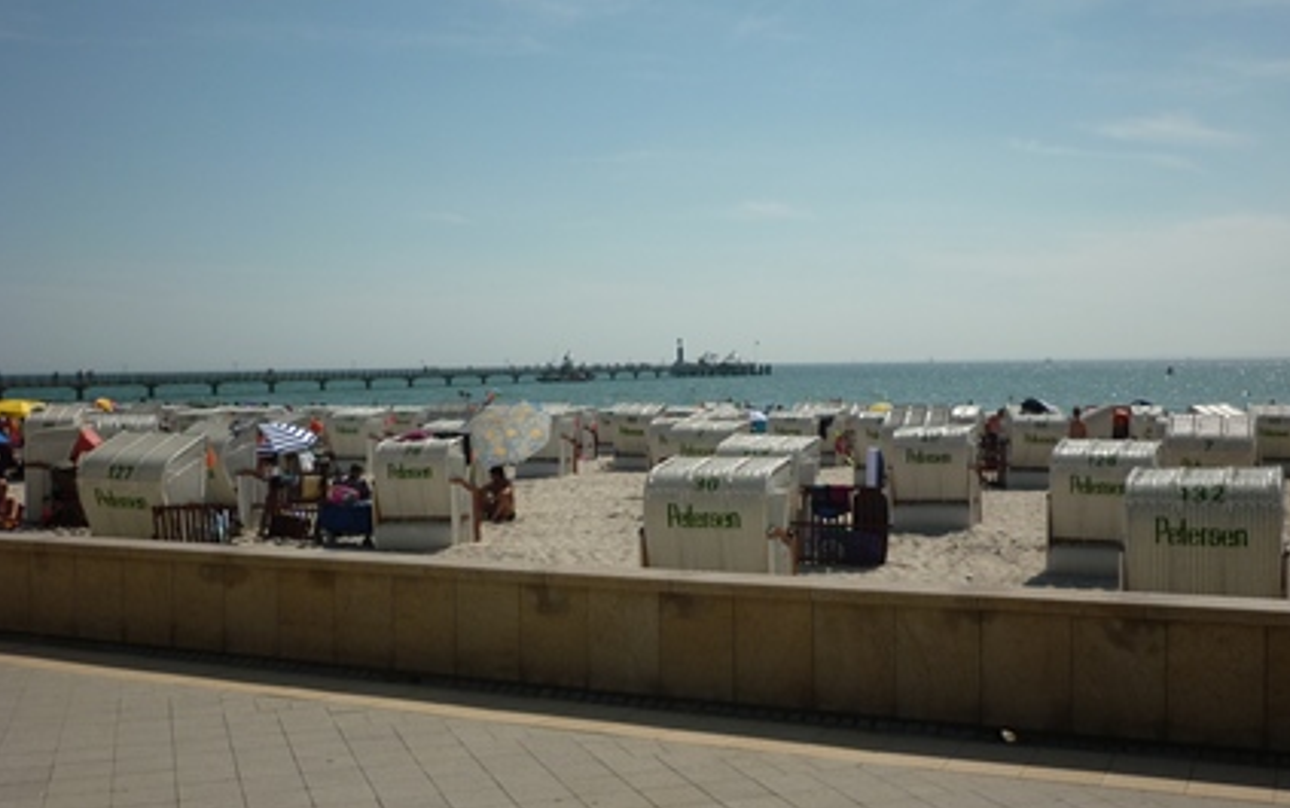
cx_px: 683
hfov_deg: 51.5
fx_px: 1337
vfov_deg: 33.6
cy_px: 419
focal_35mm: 38
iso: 80
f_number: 8
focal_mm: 5.5
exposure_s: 1/500
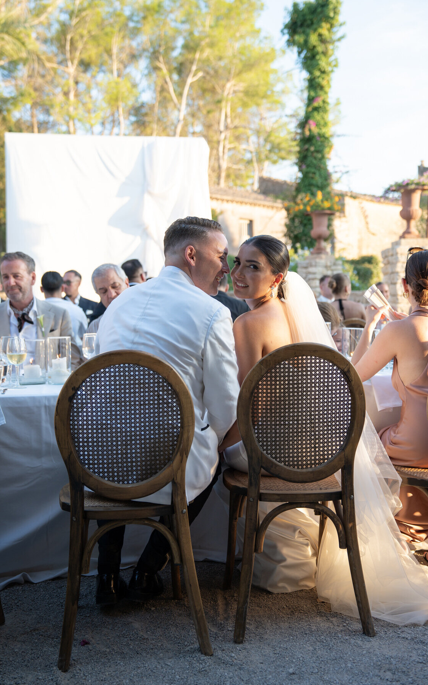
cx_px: 208
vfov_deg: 49.3
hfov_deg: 32.0
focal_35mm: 40
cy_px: 342
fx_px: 747
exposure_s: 1/320
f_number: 2.8
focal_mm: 39
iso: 100
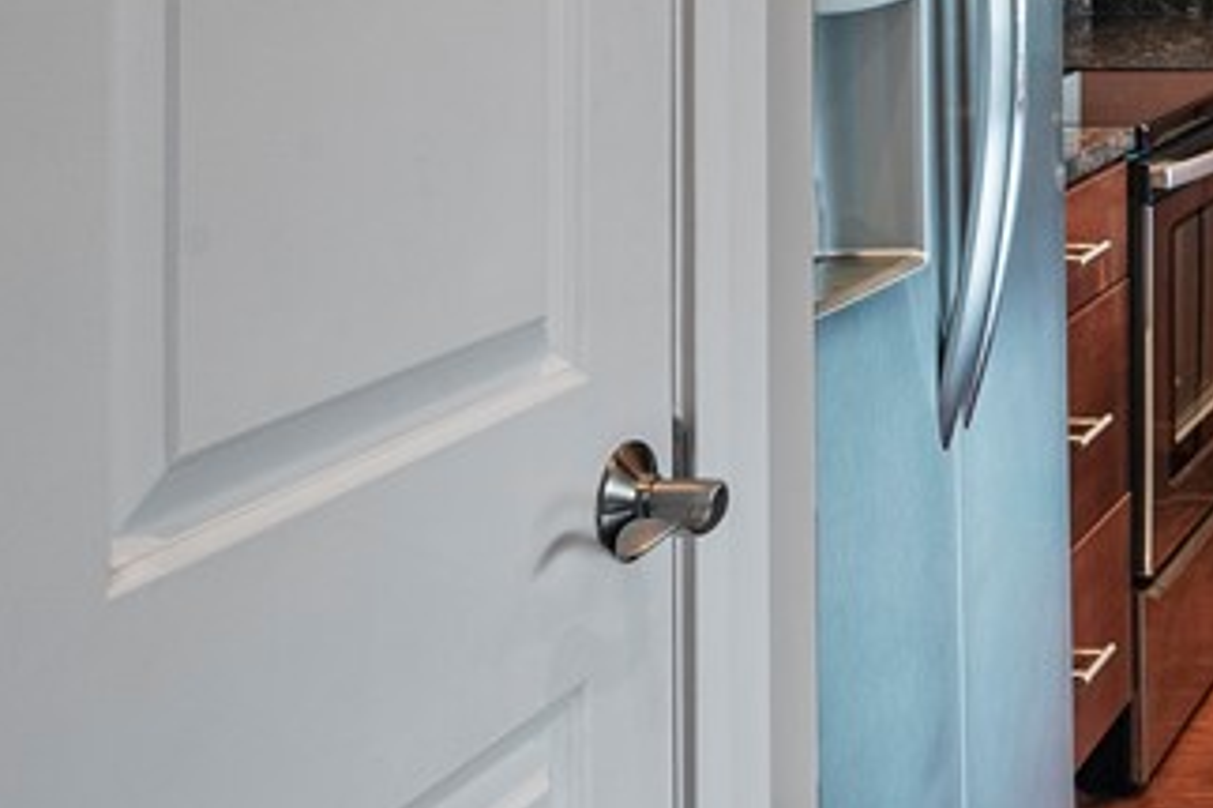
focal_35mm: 74
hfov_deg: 22.5
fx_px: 2492
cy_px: -192
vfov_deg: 17.4
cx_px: 1820
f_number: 10
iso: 400
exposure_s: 2.5
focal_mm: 22
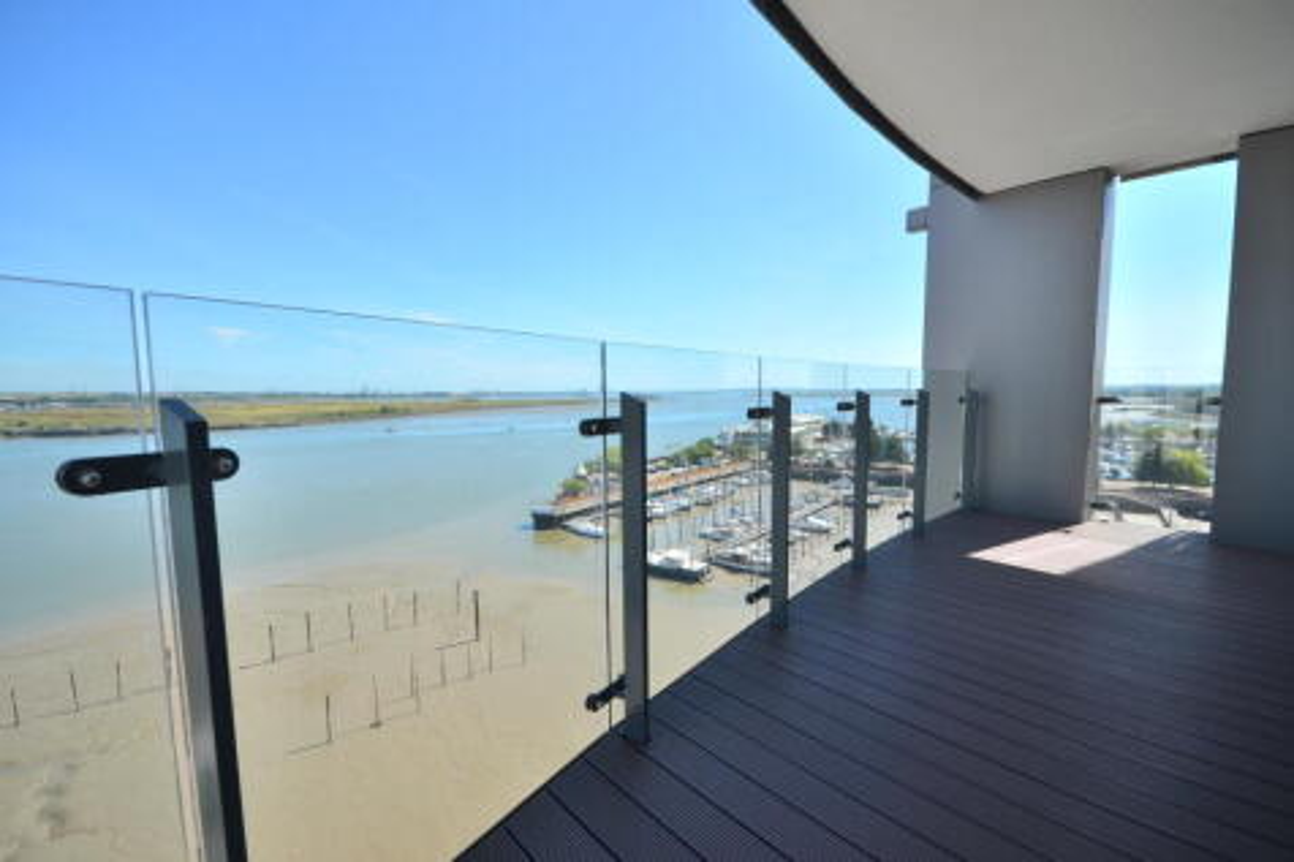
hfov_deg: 100.4
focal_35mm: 15
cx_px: 647
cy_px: 431
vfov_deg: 77.3
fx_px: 539
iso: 110
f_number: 8
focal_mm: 10
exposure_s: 1/250
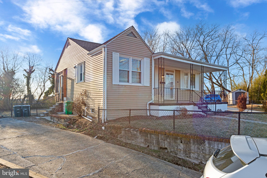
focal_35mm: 22
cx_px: 134
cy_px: 89
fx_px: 167
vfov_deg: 56.1
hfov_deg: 77.3
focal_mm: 15
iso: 100
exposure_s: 1/350
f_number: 5.6
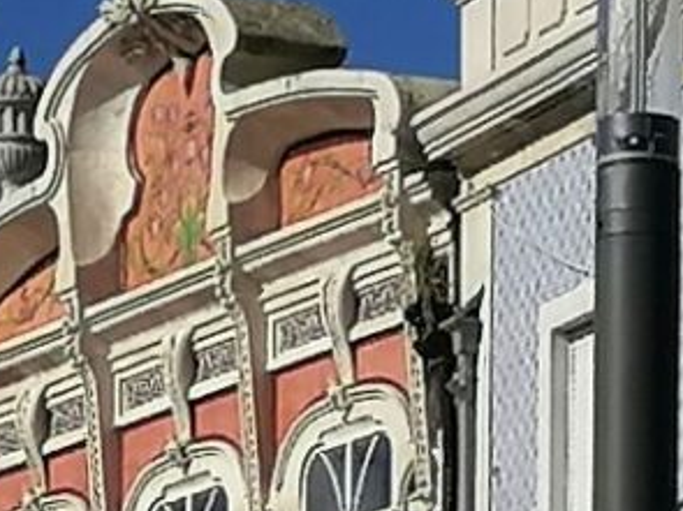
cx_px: 39
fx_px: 7199
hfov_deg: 5.4
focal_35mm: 365
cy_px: 1168
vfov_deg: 4.0
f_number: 1.8
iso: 50
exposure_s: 1/2967
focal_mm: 4.75
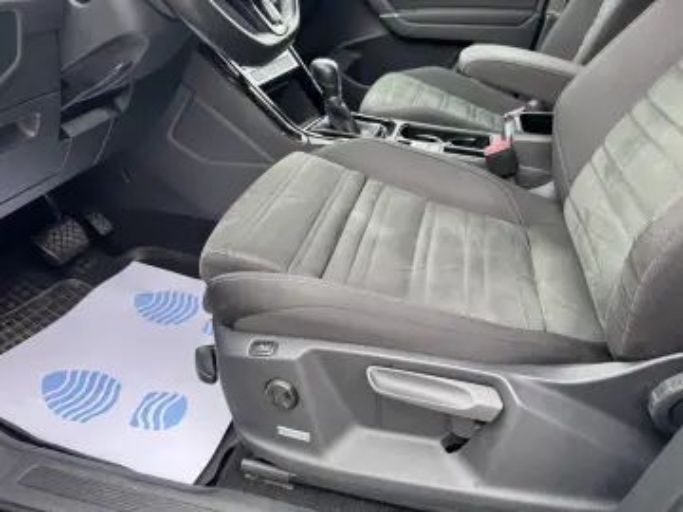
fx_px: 474
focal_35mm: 24
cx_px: 342
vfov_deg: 56.8
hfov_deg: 71.6
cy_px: 256
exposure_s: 1/121
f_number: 1.78
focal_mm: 6.76
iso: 100
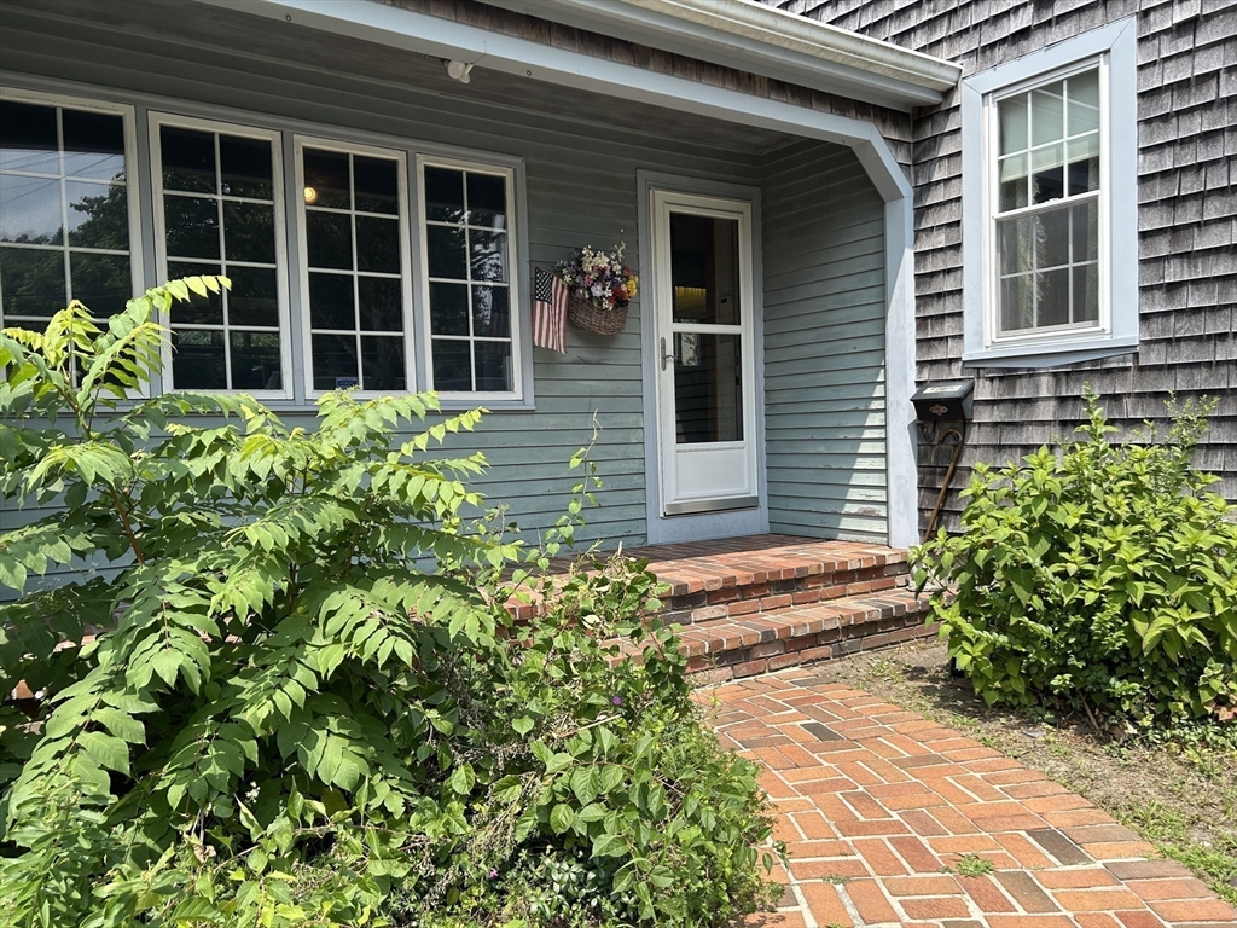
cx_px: 618
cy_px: 464
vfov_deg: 53.1
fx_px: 929
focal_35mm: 26
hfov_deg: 67.3
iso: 50
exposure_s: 1/2299
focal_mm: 5.7
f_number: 1.5
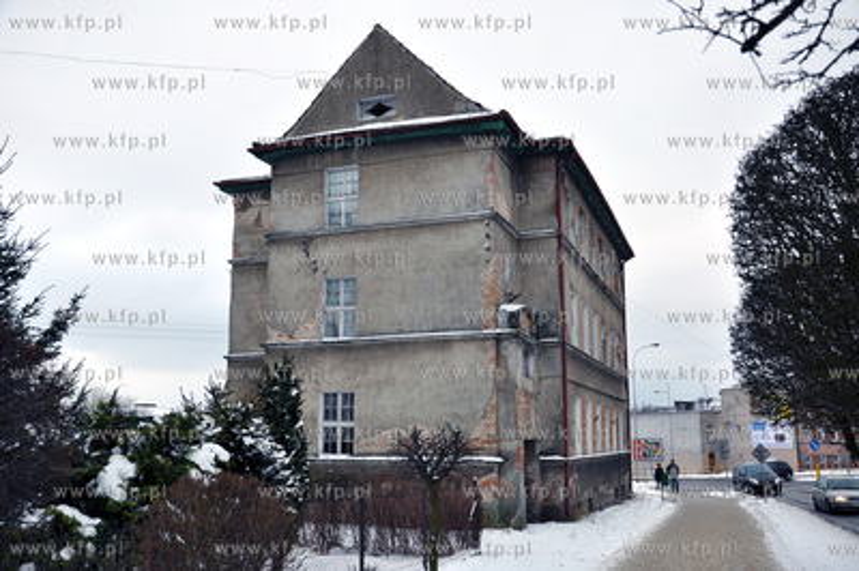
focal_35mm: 33
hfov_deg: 57.3
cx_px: 430
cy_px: 286
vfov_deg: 39.9
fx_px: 787
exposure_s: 1/160
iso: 200
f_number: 6.3
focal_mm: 22
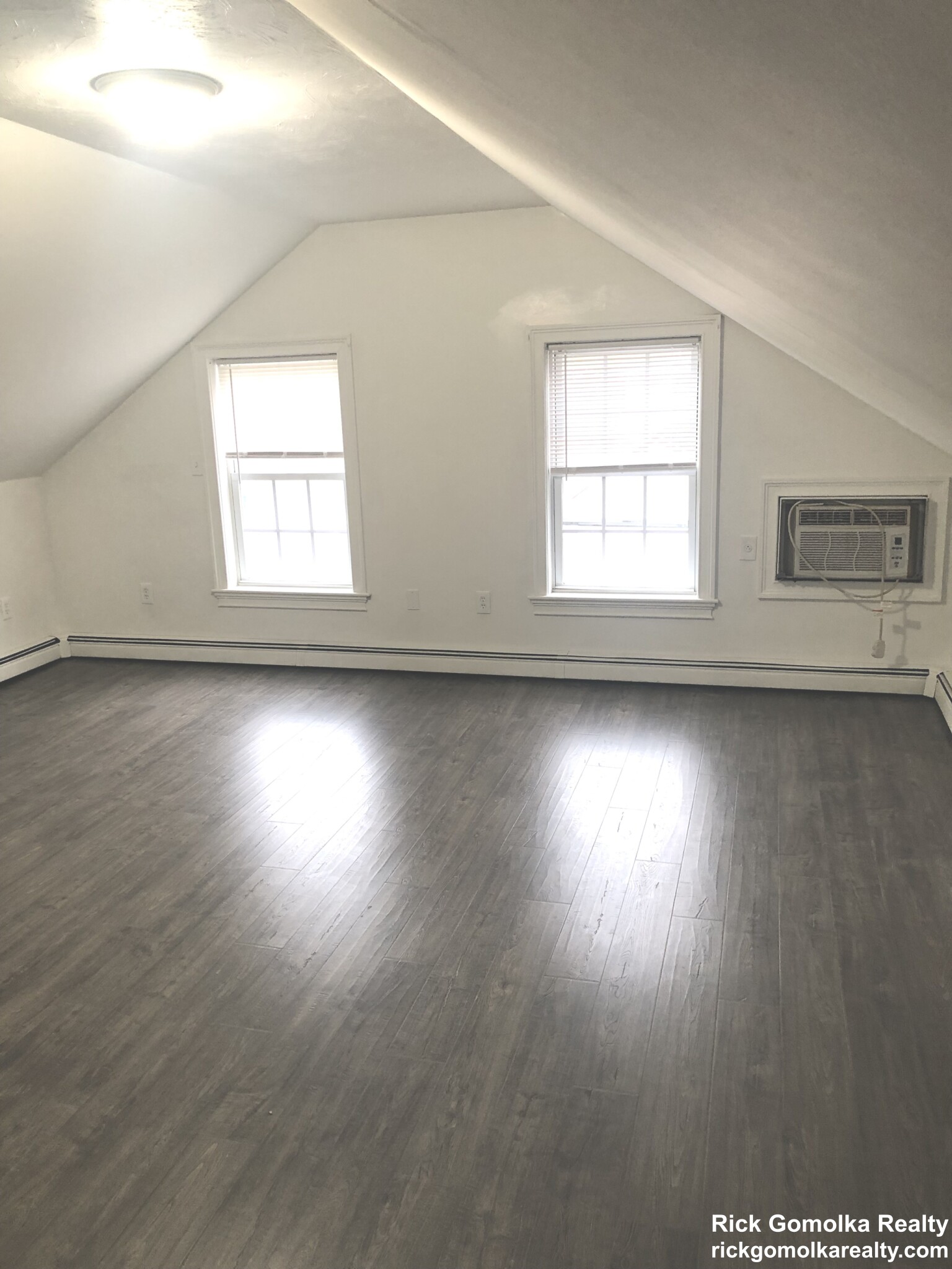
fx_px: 1027
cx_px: 476
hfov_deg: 49.7
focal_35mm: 28
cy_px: 634
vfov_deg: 63.4
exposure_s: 1/30
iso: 32
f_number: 1.8
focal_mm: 4
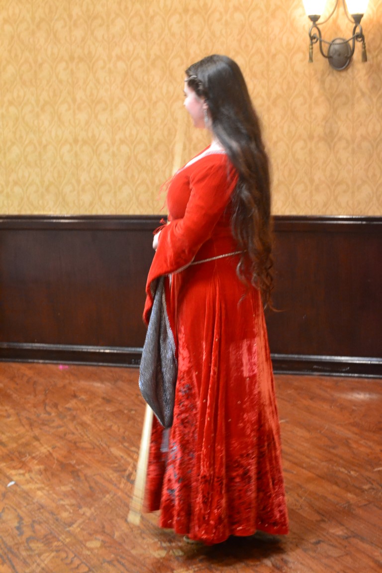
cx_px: 191
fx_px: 1050
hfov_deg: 20.6
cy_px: 286
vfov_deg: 30.5
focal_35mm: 66
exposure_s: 1/10
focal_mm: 44
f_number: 5.3
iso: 3200
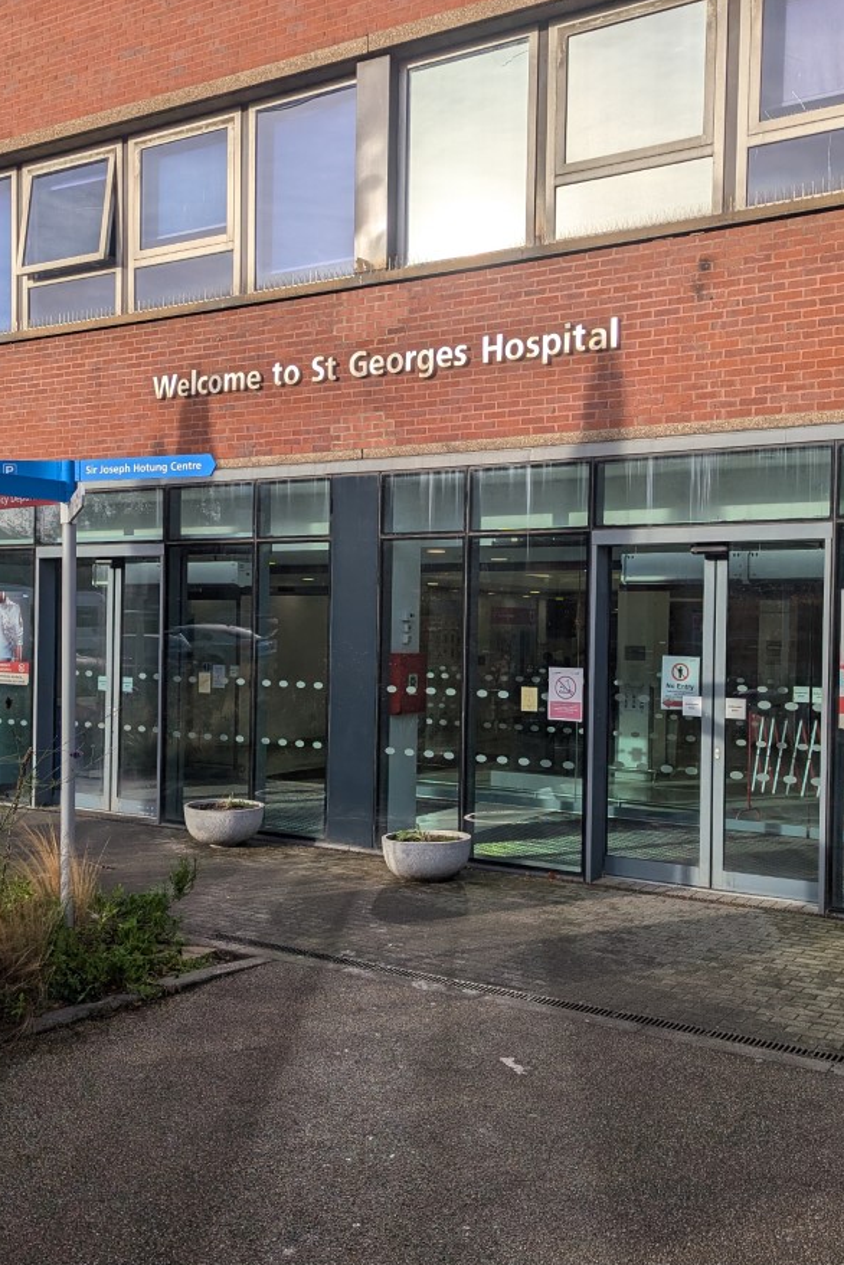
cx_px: 464
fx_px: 1196
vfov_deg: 55.8
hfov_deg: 38.8
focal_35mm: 34
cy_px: 643
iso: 46
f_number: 1.85
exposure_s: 1/4049
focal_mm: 6.81
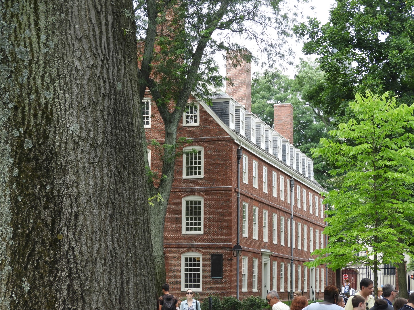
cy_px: 155
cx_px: 207
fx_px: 957
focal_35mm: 80
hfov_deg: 24.4
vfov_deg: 18.4
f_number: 4.5
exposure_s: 1/200
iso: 100
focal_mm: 14.3
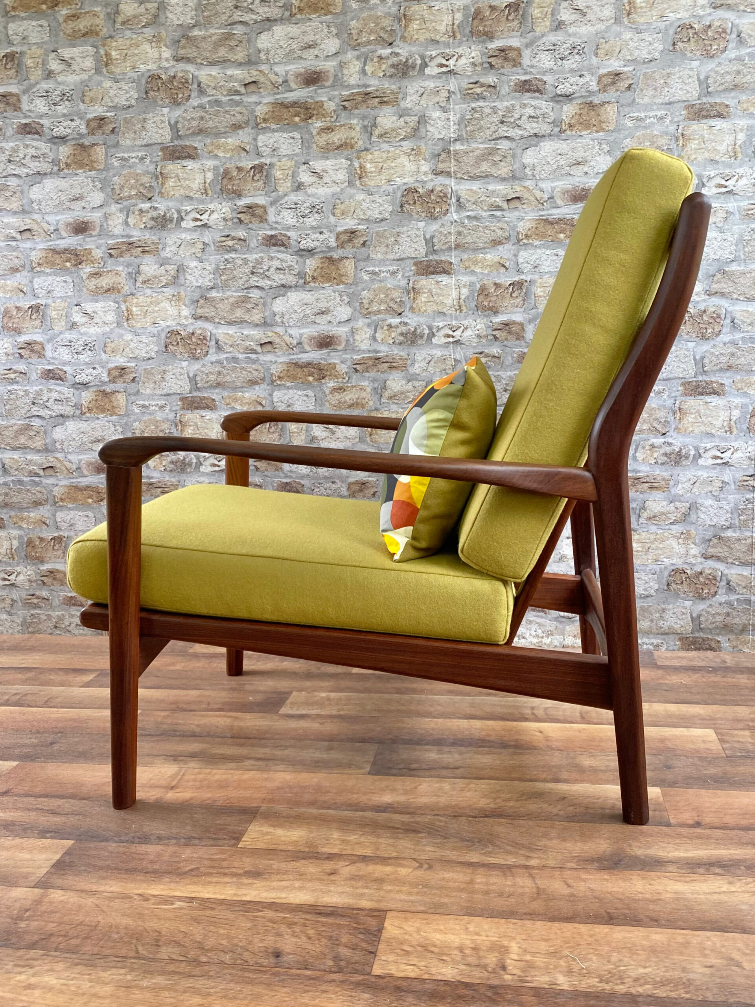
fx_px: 756
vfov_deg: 67.3
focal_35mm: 26
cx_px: 378
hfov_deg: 53.1
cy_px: 504
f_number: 1.8
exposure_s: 1/102
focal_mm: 4.25
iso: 125
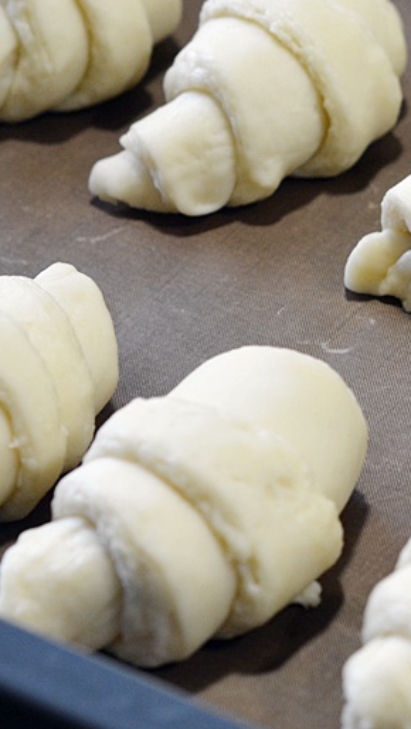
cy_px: 360
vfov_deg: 11.8
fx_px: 3543
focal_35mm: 183
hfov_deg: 6.5
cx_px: 636
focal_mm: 60
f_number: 4
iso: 1100
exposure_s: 1/125
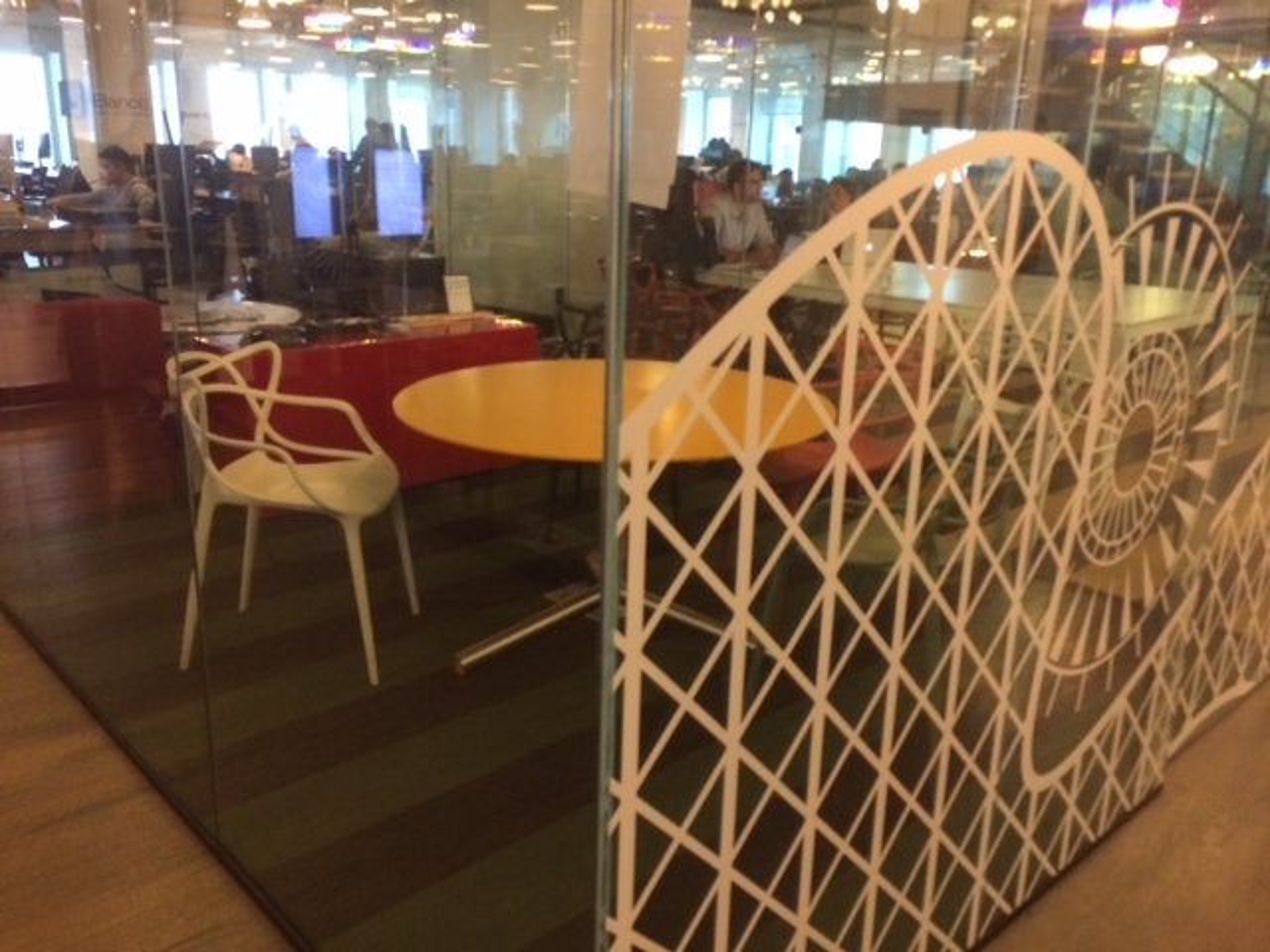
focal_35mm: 30
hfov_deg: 60.0
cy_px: 476
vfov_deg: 46.8
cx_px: 635
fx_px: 1101
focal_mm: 4.12
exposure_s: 1/30
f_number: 2.2
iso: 250
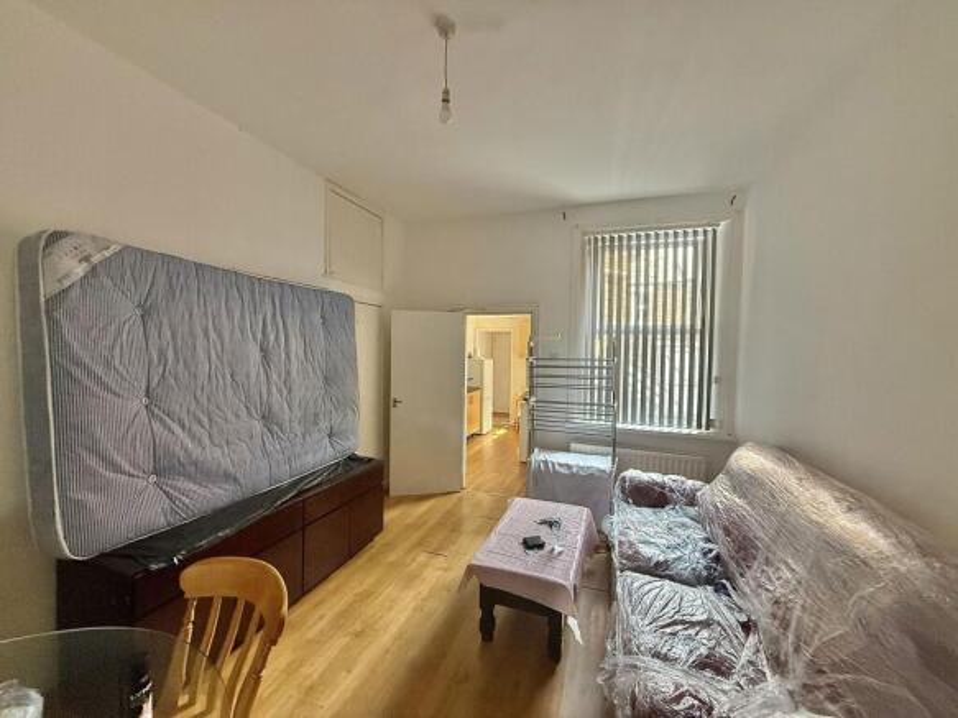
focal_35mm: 14
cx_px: 479
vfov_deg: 85.7
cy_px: 359
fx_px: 387
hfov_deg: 102.1
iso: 400
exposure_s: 1/77
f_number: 2.2
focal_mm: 2.22
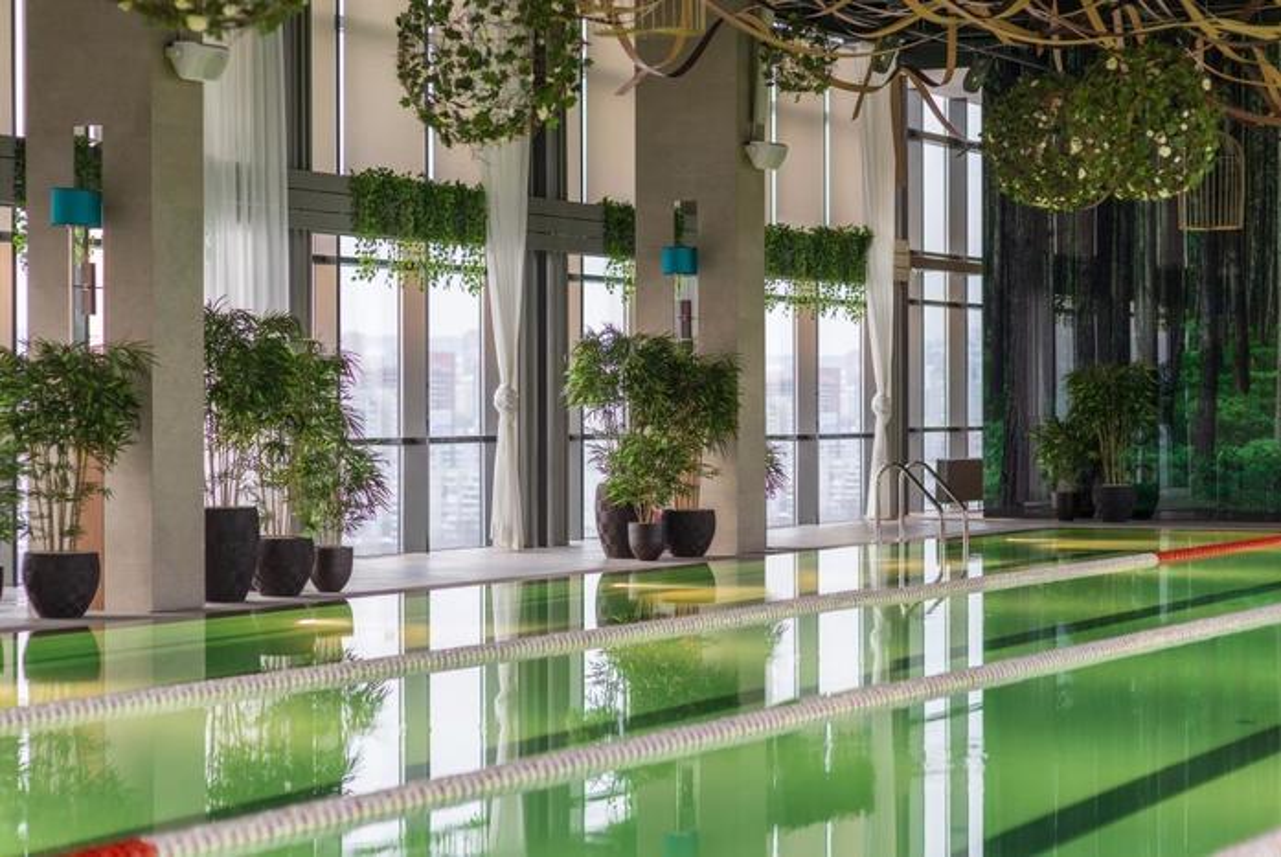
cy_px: 428
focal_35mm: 85
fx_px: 3027
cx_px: 640
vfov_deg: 16.1
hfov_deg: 23.9
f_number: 2.5
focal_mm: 85
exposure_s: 1/125
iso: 100
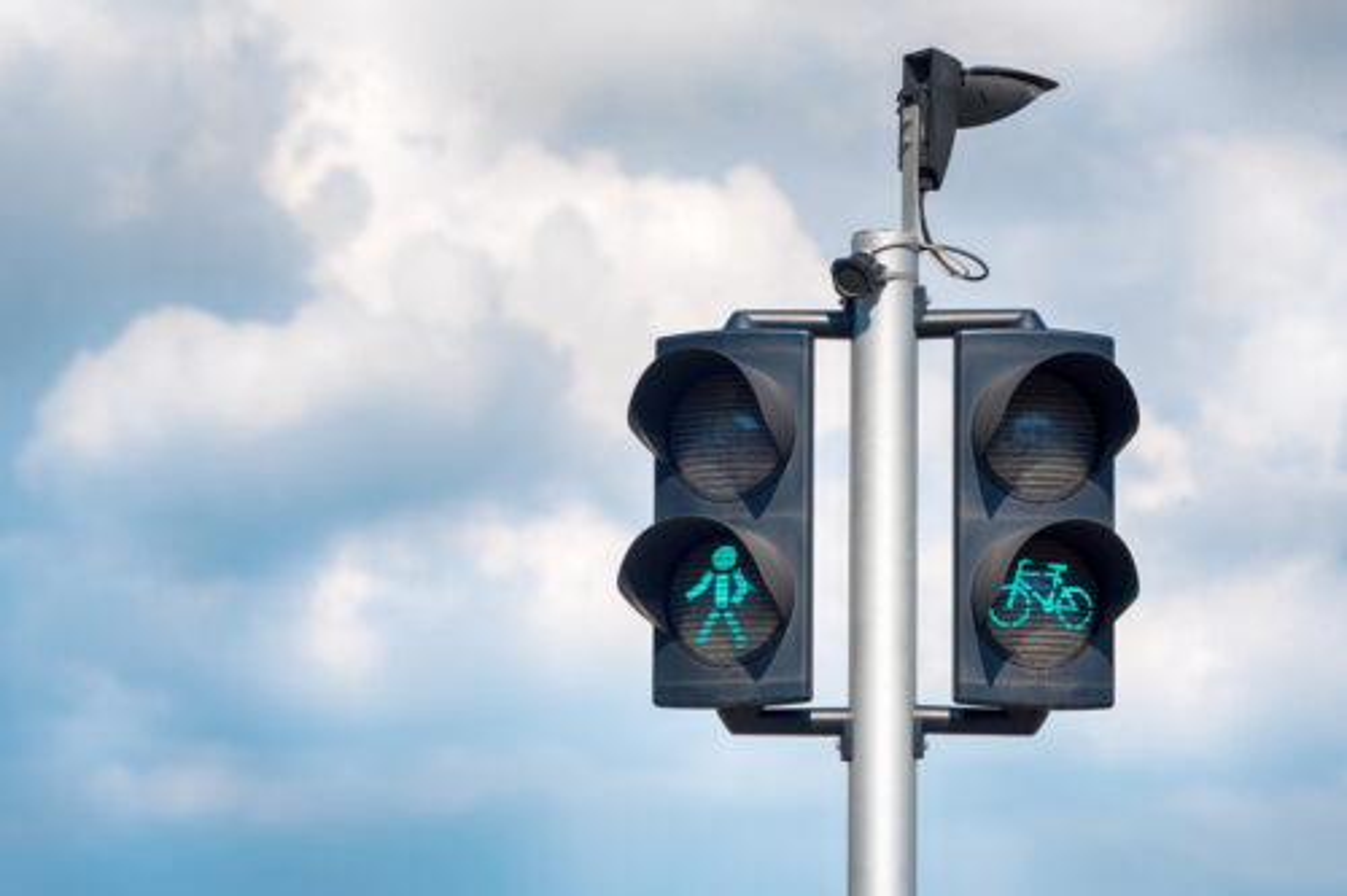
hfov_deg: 9.0
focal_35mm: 230
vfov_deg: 6.0
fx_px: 8603
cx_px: 674
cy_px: 448
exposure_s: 1/160
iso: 100
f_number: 9
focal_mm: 230
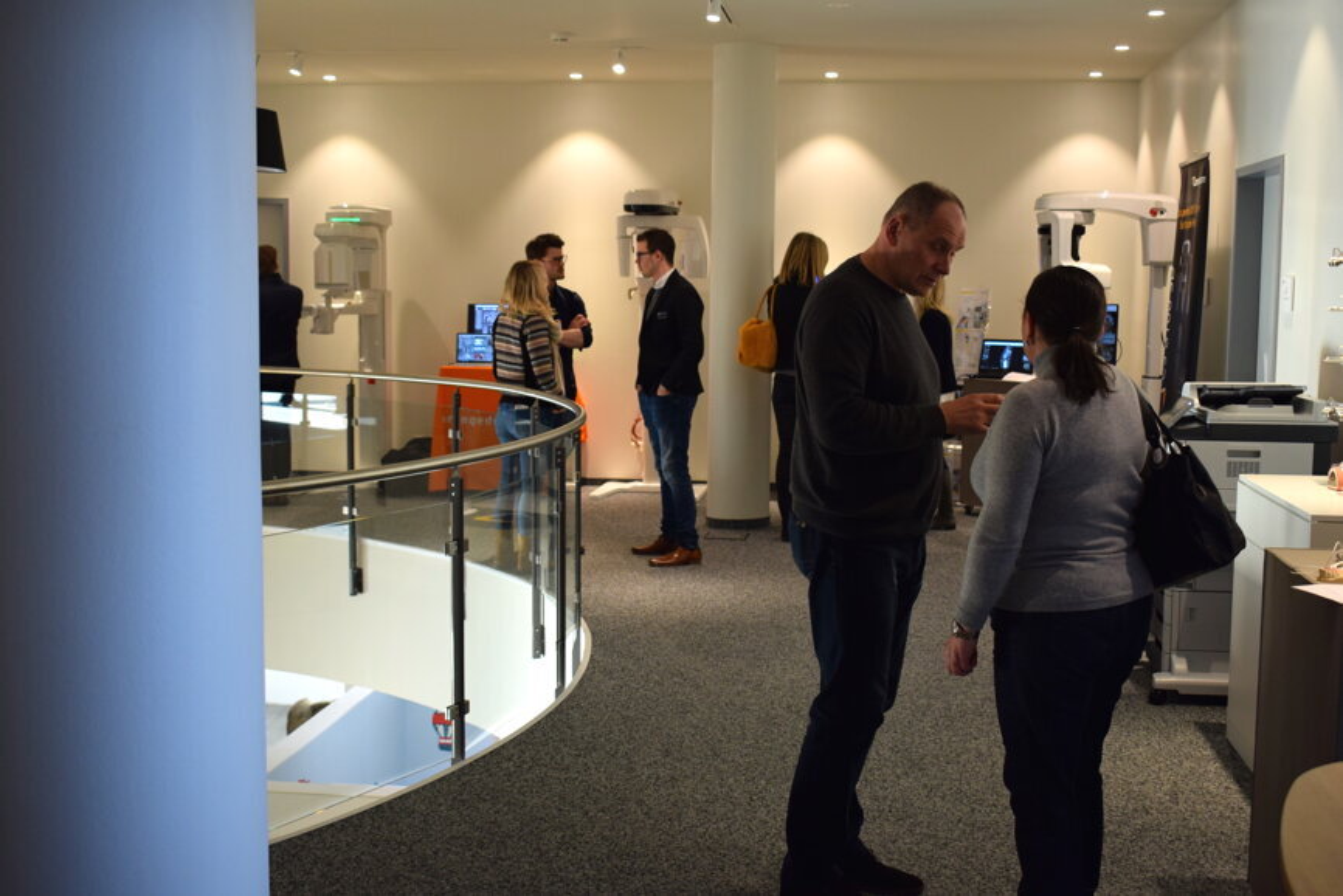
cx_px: 672
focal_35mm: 44
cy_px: 448
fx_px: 1623
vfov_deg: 30.9
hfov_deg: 44.9
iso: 640
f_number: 4.2
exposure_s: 1/60
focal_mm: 29
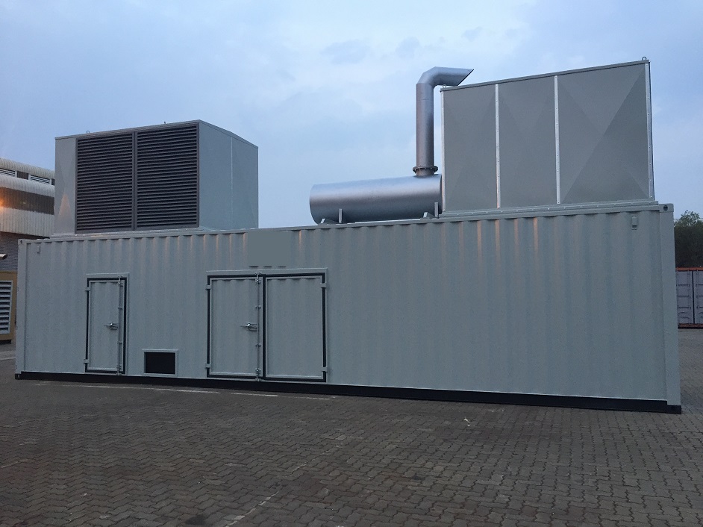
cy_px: 264
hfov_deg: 61.7
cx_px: 352
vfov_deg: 48.2
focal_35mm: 29
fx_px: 589
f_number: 2.2
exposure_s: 1/33
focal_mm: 4.15
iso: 50
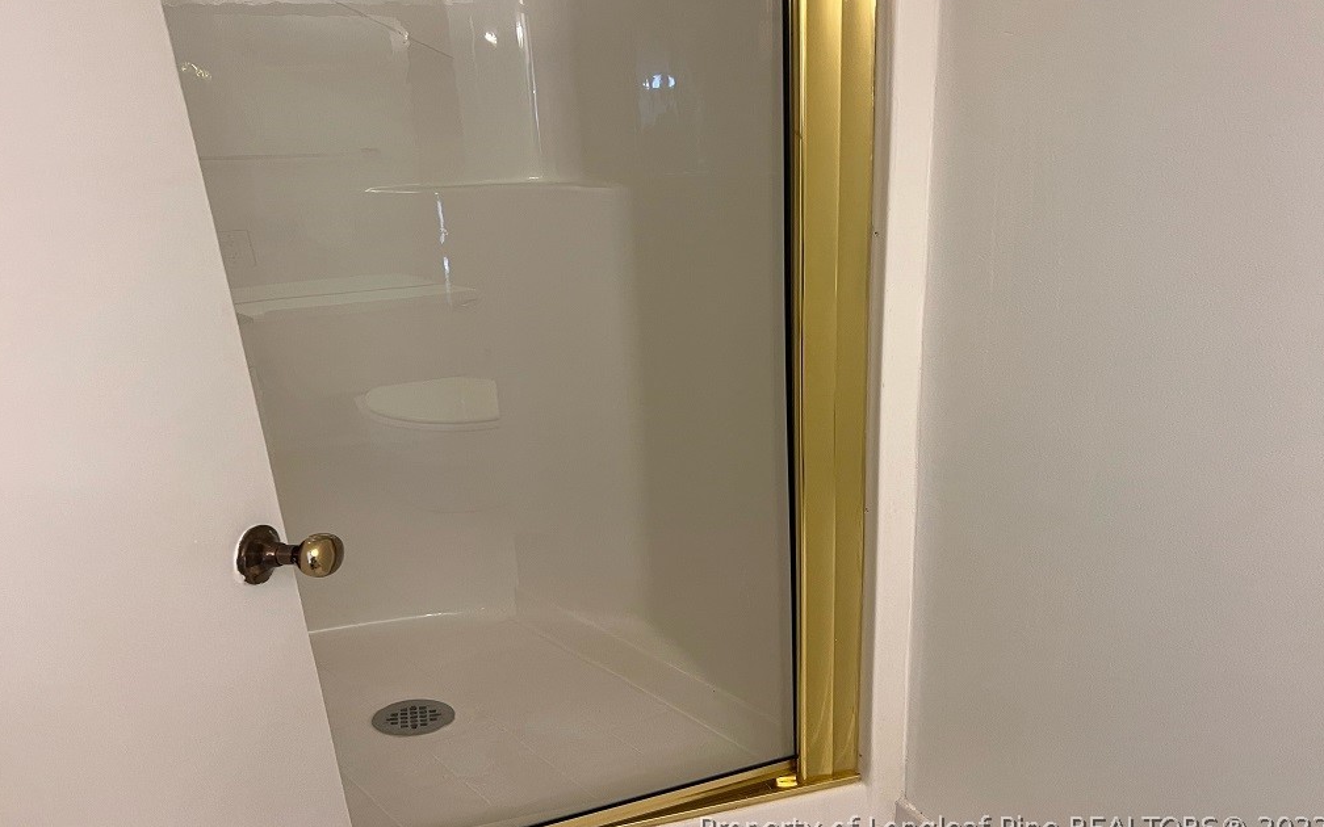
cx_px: 665
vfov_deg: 44.4
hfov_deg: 66.5
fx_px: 1010
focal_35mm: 28
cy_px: 345
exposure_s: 1/60
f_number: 1.5
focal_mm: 5.7
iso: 100
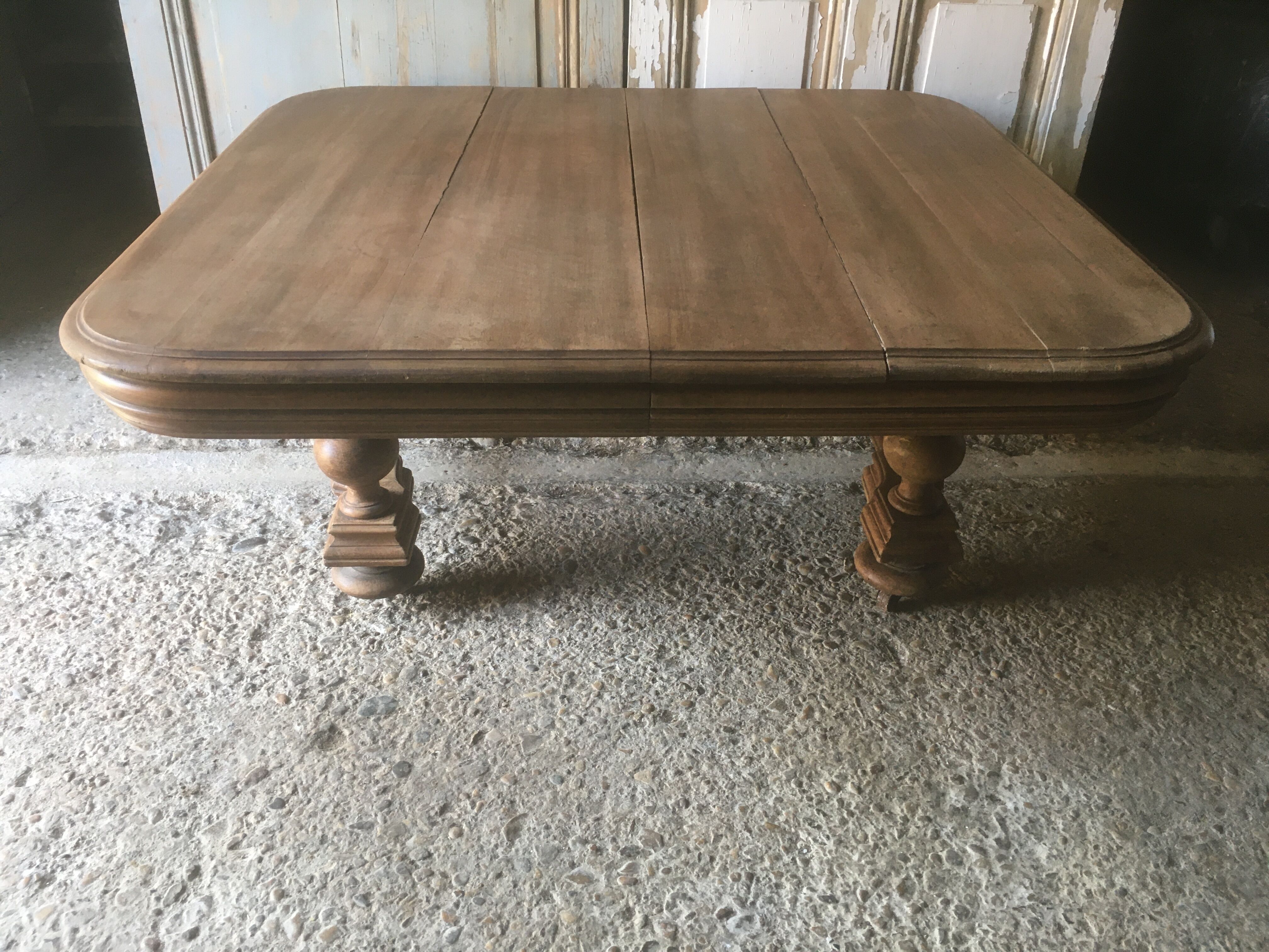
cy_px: 476
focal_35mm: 29
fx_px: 1063
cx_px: 634
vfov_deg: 48.2
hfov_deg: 61.7
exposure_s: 1/33
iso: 100
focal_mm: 4.15
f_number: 2.2
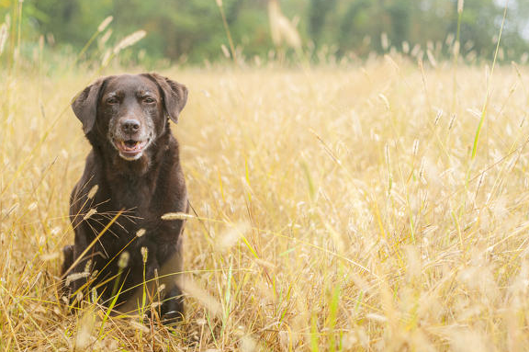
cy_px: 170
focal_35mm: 78
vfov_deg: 17.5
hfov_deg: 26.0
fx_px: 1145
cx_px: 262
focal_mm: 50
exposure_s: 1/200
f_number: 2.8
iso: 400
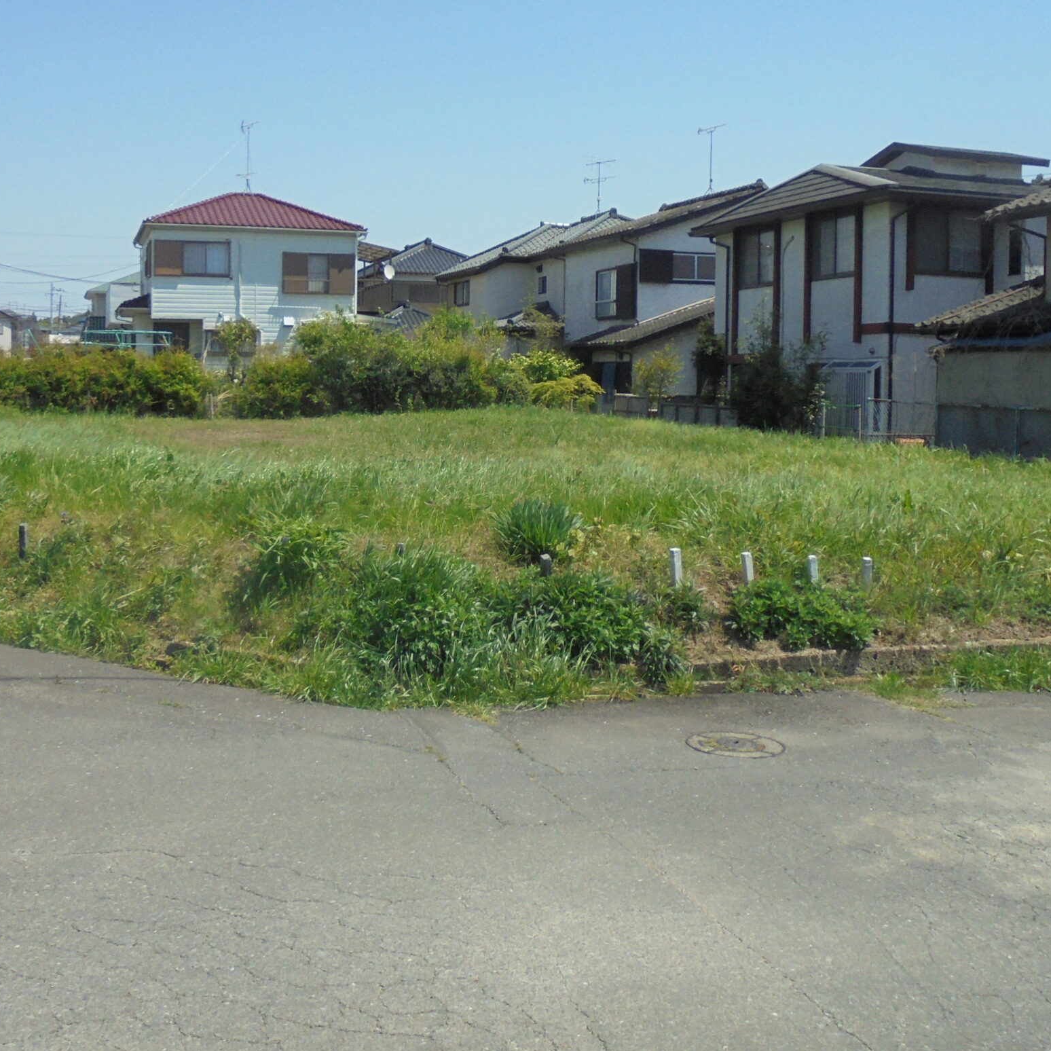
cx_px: 468
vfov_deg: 43.6
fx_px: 1305
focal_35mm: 38
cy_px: 413
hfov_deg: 43.8
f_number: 11.5
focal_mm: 4.6
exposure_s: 1/160
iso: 160
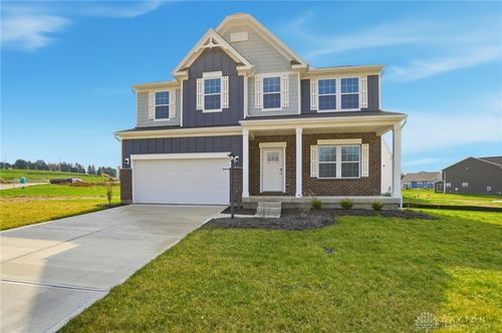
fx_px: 209
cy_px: 166
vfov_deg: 77.2
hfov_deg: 100.5
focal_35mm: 15
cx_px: 251
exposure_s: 1/4000
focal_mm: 10
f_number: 4
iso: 100
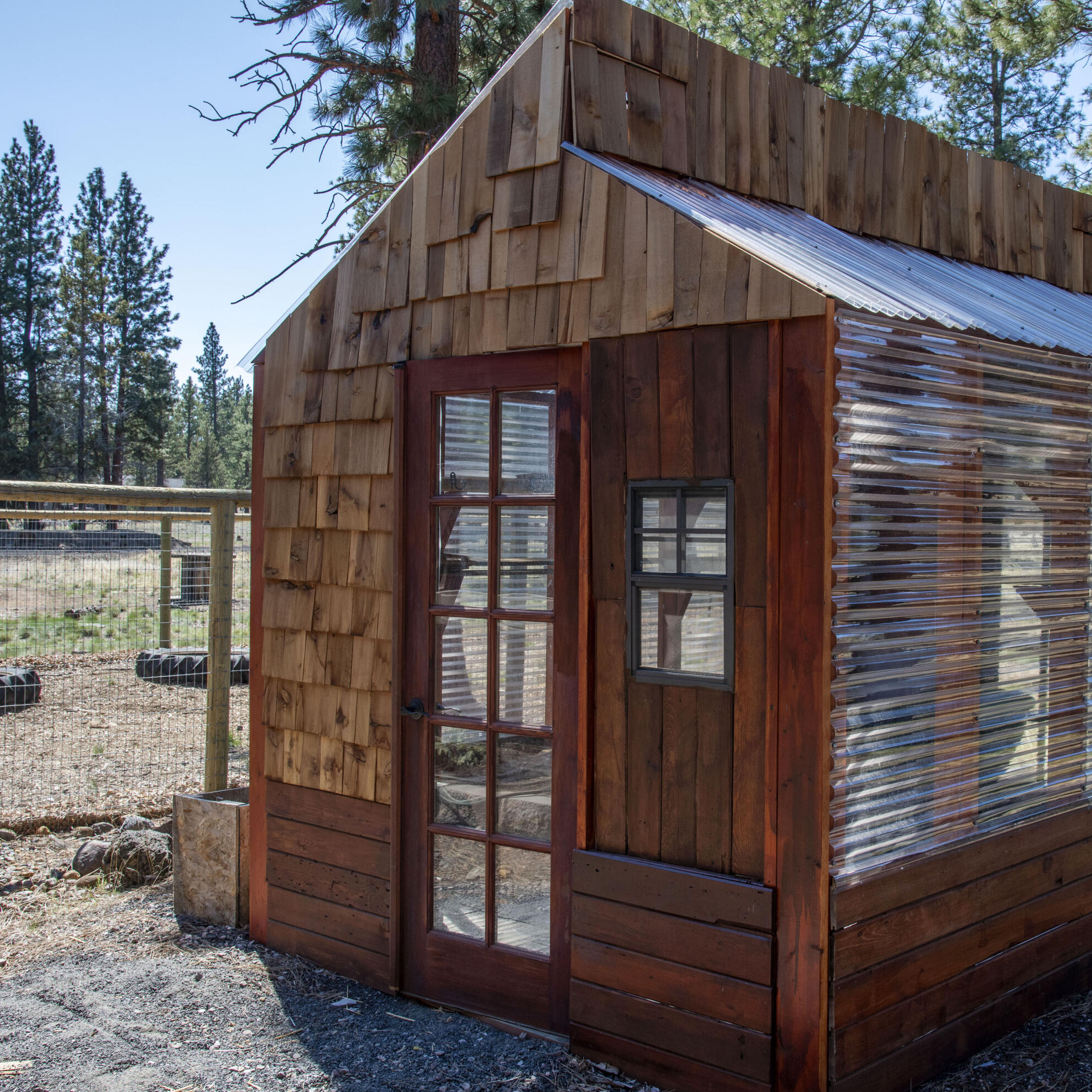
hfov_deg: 41.7
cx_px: 651
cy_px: 545
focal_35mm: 40
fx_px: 1428
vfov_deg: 41.9
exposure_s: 1/125
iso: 200
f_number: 11
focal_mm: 31
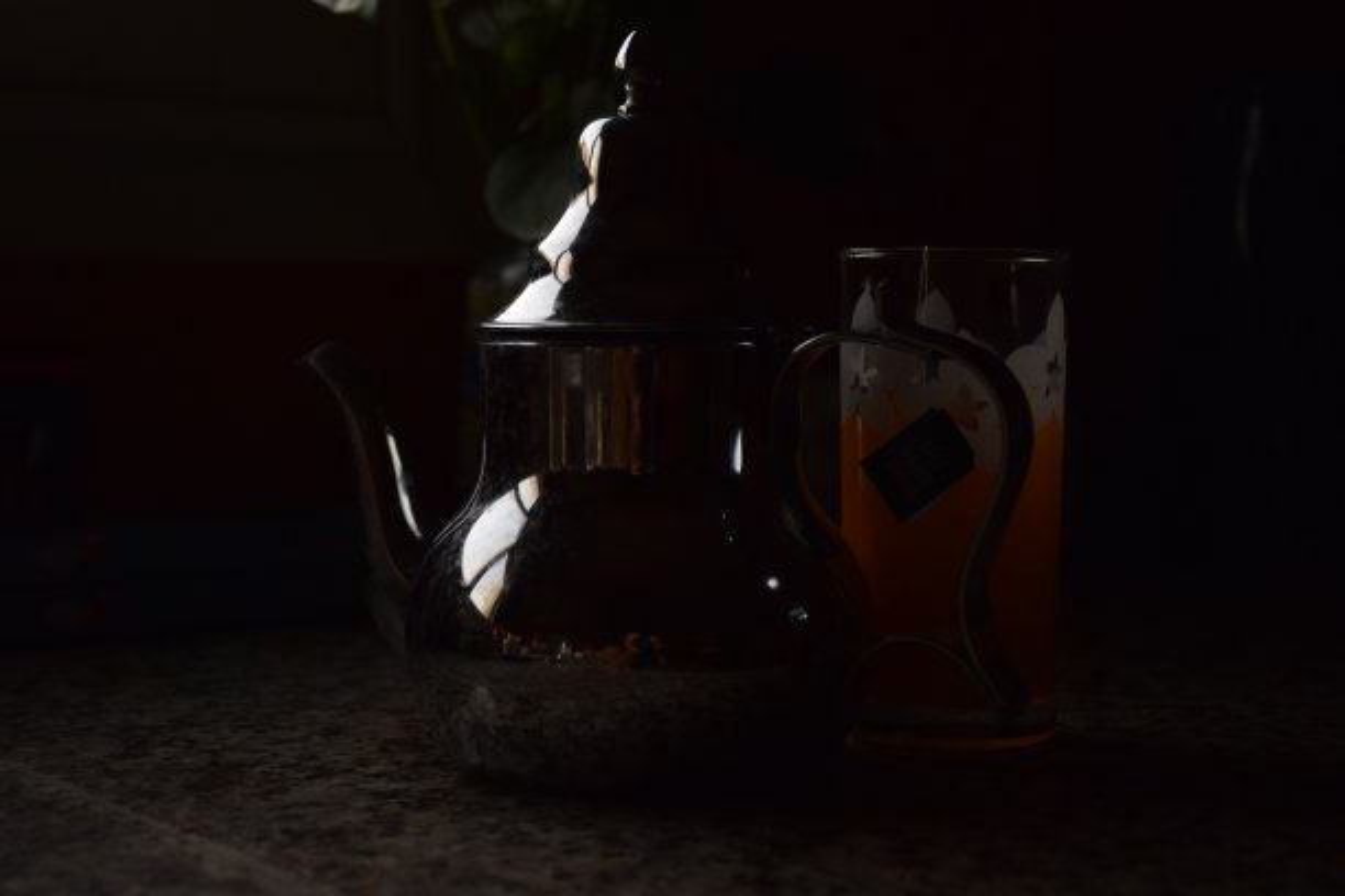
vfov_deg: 21.6
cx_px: 672
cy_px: 448
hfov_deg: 31.9
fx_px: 2354
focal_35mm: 63
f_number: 4.5
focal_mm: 42
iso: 1600
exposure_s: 1/50
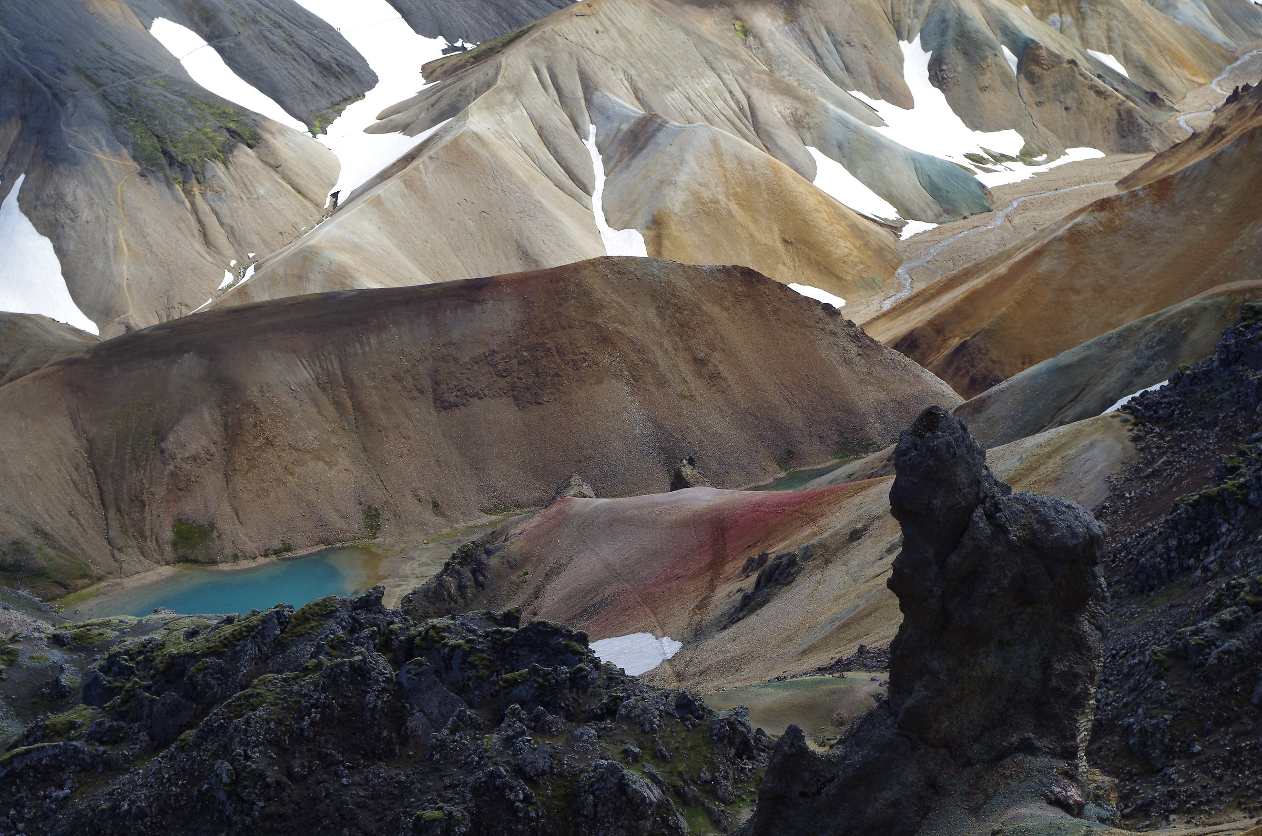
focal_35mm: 72
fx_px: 2519
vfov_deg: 18.8
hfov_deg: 28.1
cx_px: 631
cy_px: 418
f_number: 9
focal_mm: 47.5
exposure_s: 1/160
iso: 100
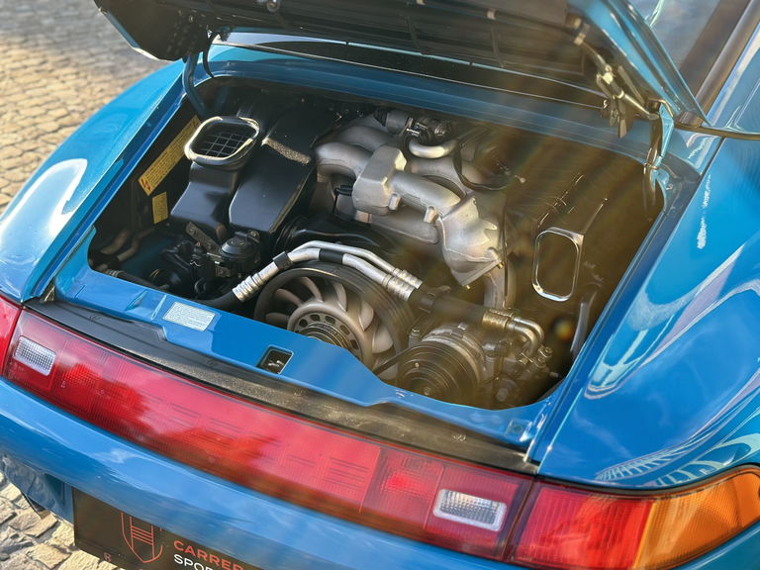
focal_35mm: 48
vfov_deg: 30.3
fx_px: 1054
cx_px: 380
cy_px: 285
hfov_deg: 39.7
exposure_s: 1/347
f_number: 1.78
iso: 80
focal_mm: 6.86
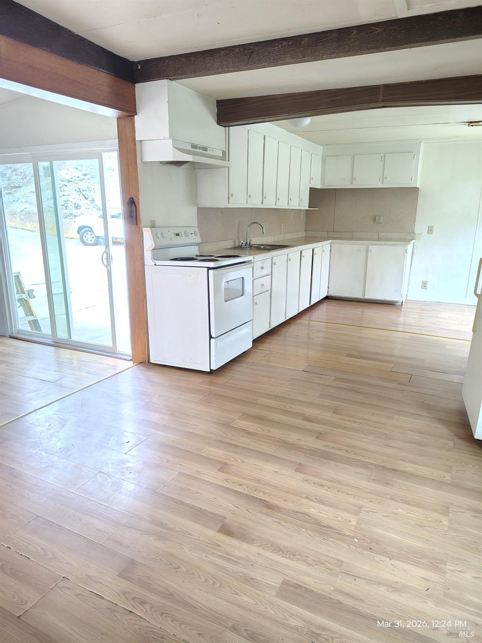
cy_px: 322
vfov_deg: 71.6
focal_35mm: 24
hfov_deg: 56.8
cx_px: 241
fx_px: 446
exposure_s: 1/60
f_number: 1.8
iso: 814
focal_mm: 5.56
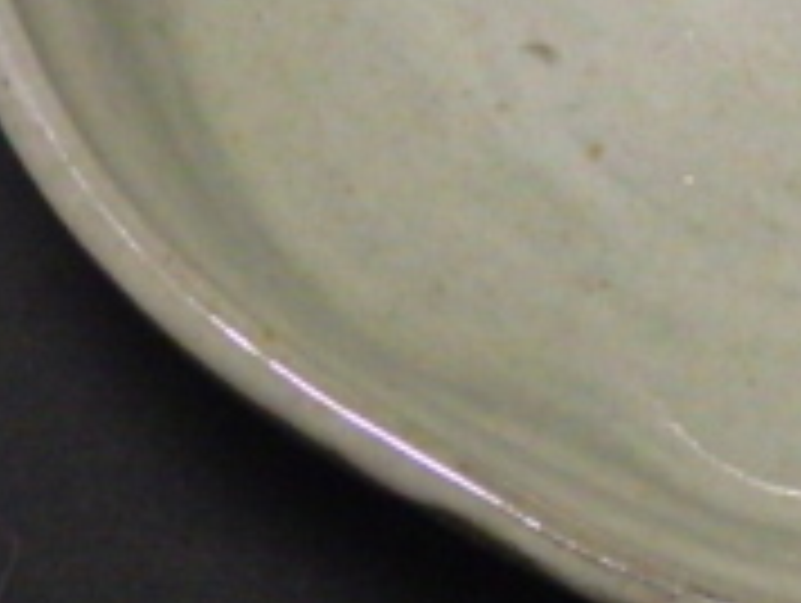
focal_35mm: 183
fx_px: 4240
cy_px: -158
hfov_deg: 10.7
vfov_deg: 8.0
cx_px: 832
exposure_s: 1/45
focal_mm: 9.1
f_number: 4.4
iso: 400
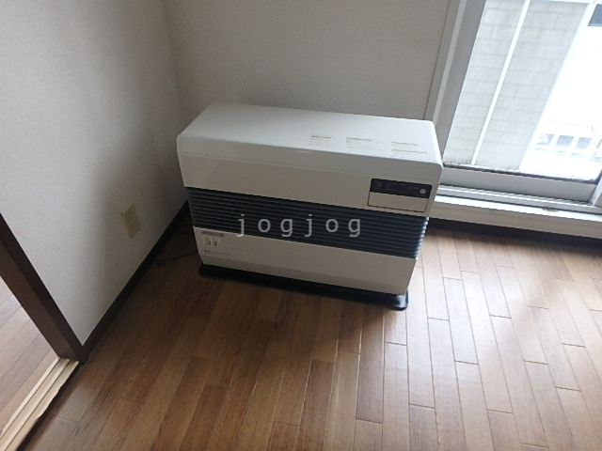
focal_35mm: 21
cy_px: 226
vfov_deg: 63.4
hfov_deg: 79.0
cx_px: 301
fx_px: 365
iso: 320
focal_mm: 3.7
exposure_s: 1/30
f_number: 3.5
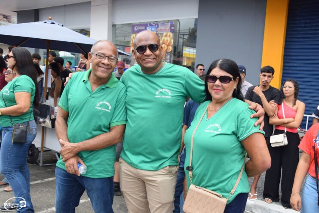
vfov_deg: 40.0
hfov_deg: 57.2
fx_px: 292
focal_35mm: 33
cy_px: 106
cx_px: 160
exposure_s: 1/250
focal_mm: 22
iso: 360
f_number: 8
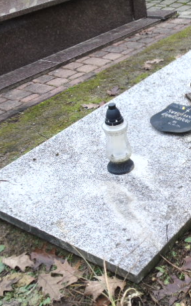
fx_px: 492
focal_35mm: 59
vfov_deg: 34.6
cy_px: 159
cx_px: 184
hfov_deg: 21.3
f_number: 3.9
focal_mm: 7.1
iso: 160
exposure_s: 1/30
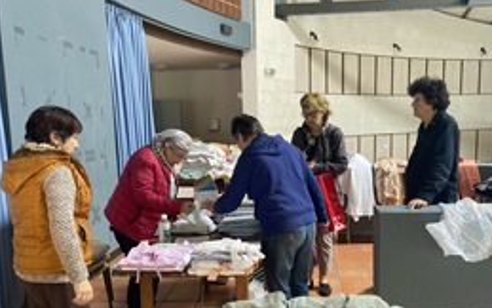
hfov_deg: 52.7
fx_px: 496
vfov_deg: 34.2
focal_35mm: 37
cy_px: 199
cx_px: 264
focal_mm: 4.25
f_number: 1.8
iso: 250
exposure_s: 1/60
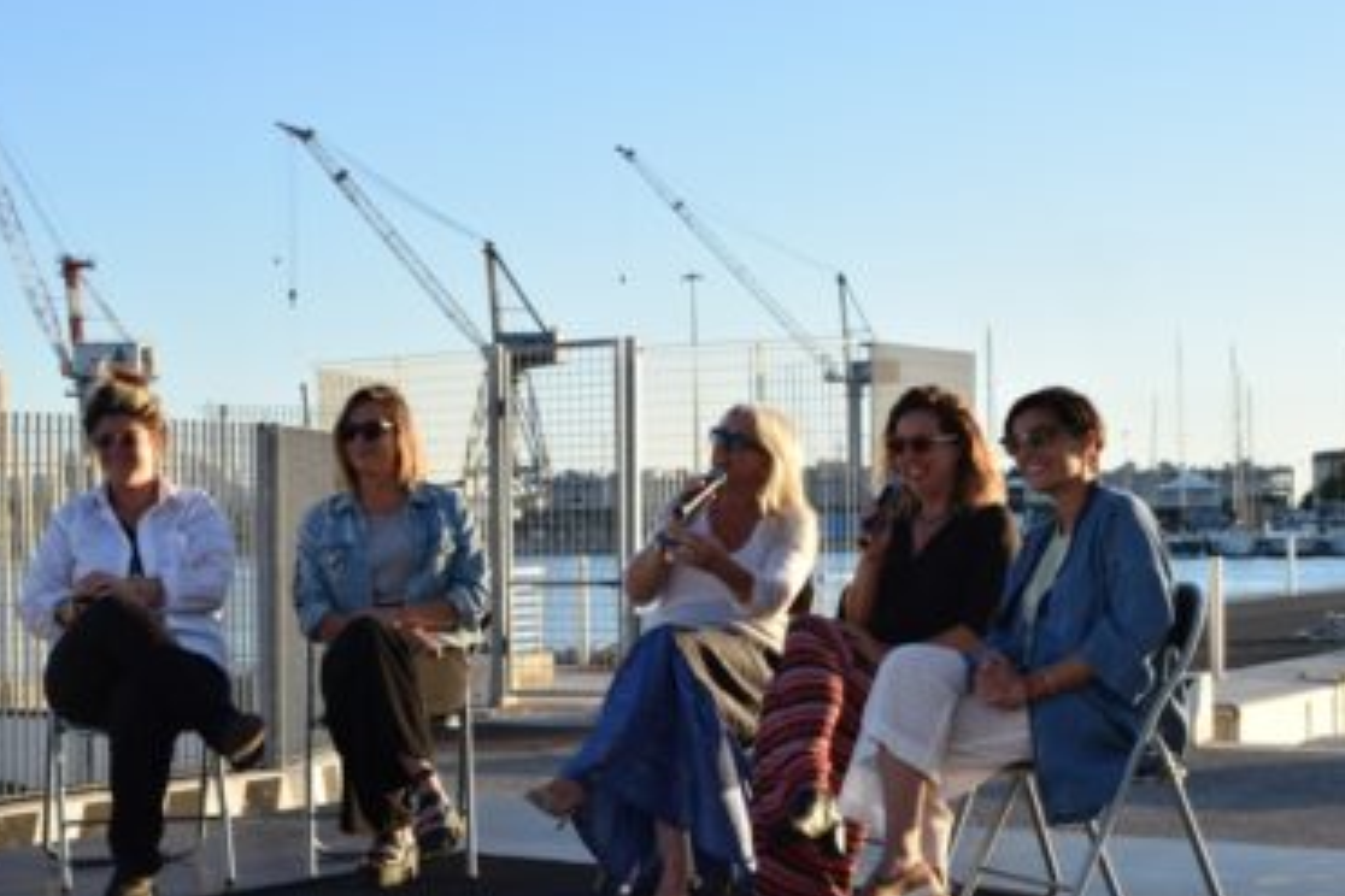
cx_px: 672
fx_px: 2578
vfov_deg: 19.7
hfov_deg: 29.2
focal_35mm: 69
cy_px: 513
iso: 160
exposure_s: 1/125
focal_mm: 38
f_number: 10
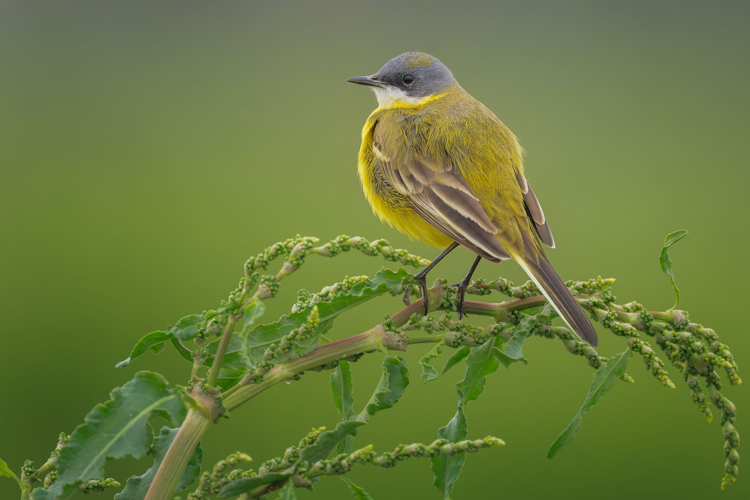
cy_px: 250
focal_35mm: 800
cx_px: 375
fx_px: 16665
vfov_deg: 1.7
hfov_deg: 2.6
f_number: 6.3
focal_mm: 800
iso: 2800
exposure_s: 1/1000
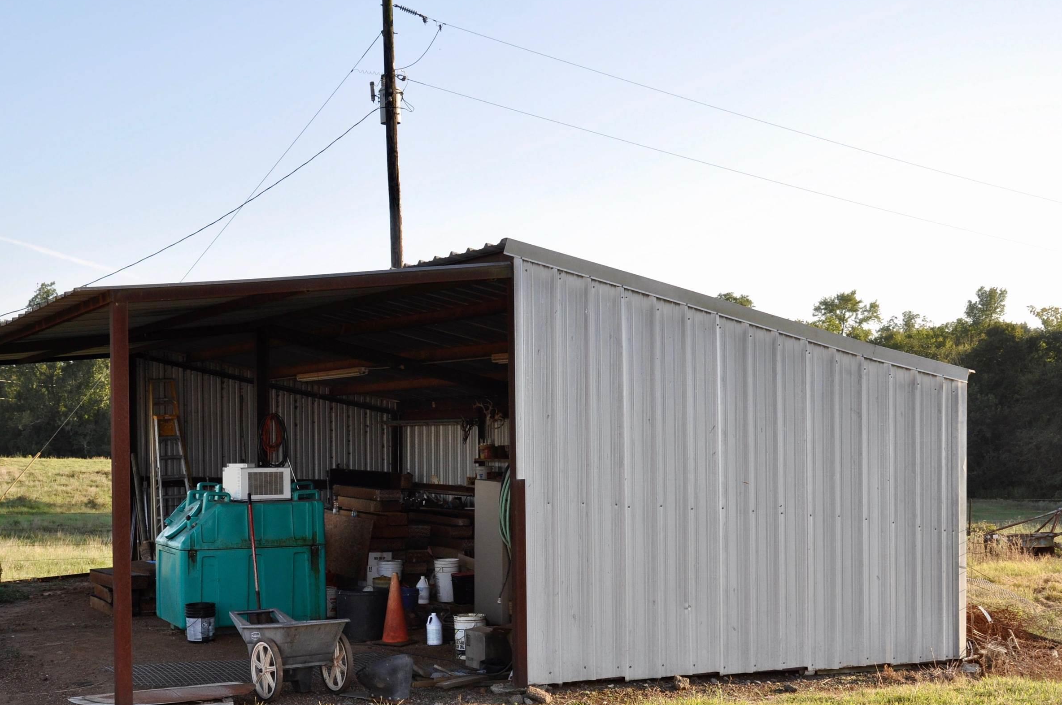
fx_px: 1433
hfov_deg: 40.5
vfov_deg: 27.5
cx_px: 422
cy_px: 444
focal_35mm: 49
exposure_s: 1/200
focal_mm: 25
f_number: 9
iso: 200
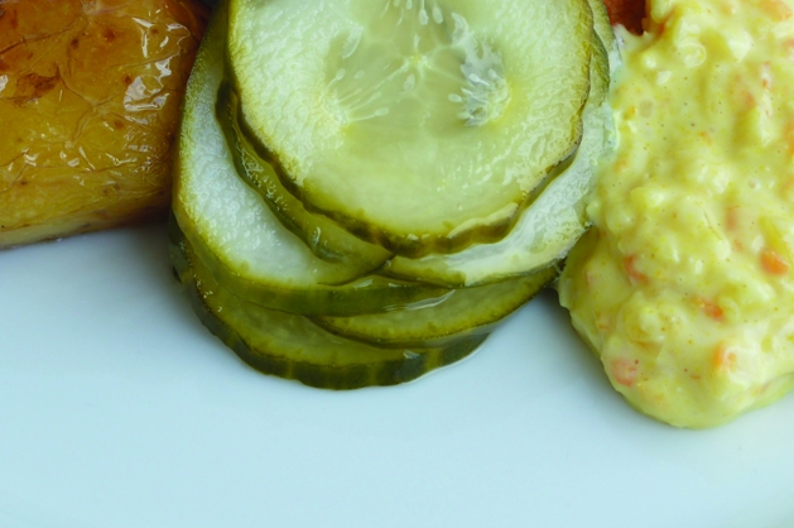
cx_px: 461
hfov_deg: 16.5
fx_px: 2732
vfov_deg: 11.0
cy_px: 134
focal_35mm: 124
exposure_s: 1/80
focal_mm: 26
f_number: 5
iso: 100
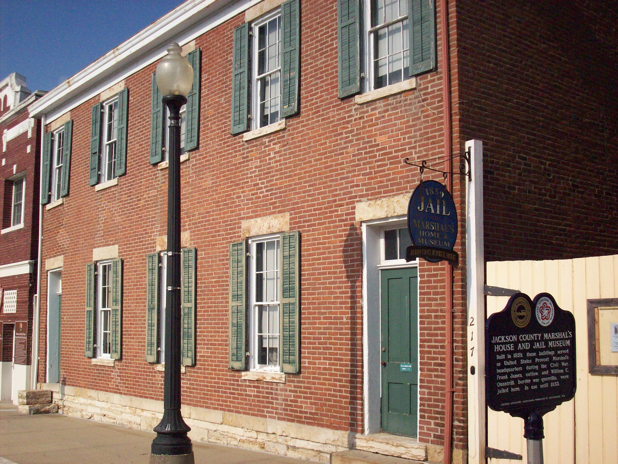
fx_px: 821
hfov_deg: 41.2
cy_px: 232
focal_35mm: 46
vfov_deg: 31.5
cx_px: 309
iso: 200
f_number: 6.3
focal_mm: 7.6
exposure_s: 1/1244
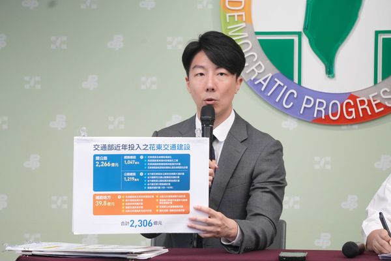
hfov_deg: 8.8
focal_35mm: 234
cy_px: 130
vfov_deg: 5.9
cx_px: 196
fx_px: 2541
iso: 3200
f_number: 5.6
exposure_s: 1/250
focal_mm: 156
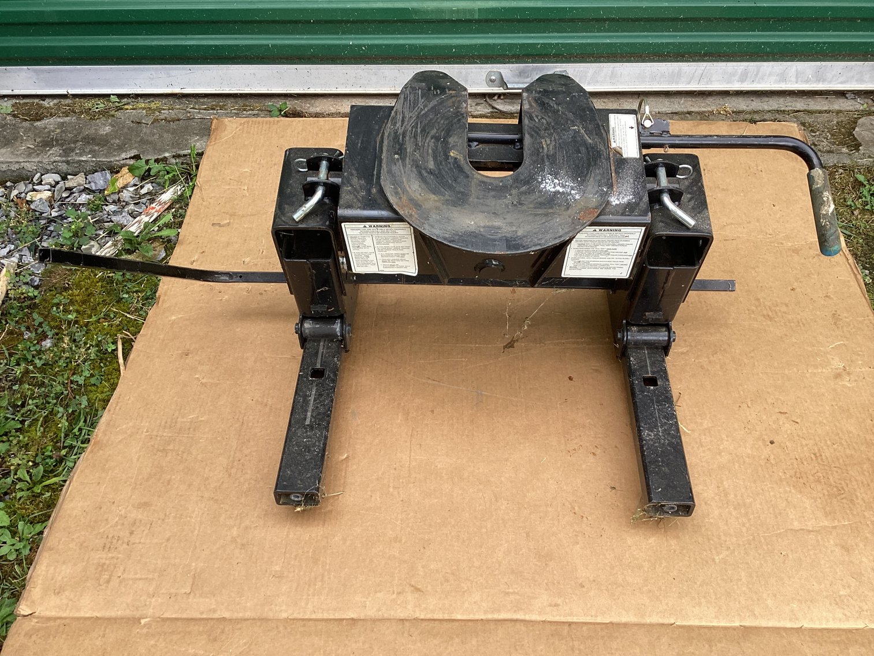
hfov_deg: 58.3
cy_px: 328
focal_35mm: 31
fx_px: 783
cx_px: 437
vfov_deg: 45.4
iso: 32
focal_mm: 3.3
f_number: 2.4
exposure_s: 1/120
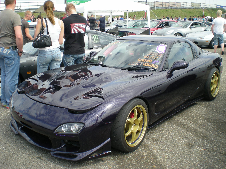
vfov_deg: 37.7
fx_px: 248
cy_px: 84
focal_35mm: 38
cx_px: 113
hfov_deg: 49.0
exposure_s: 1/150
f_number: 4.6
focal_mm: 6.3
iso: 50
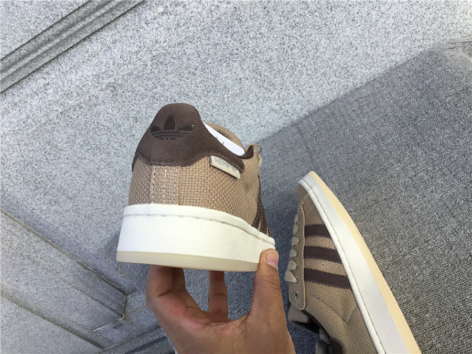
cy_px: 177
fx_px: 423
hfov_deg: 58.4
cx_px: 236
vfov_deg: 45.4
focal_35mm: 31
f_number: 2.4
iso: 25
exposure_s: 1/431
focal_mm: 3.3
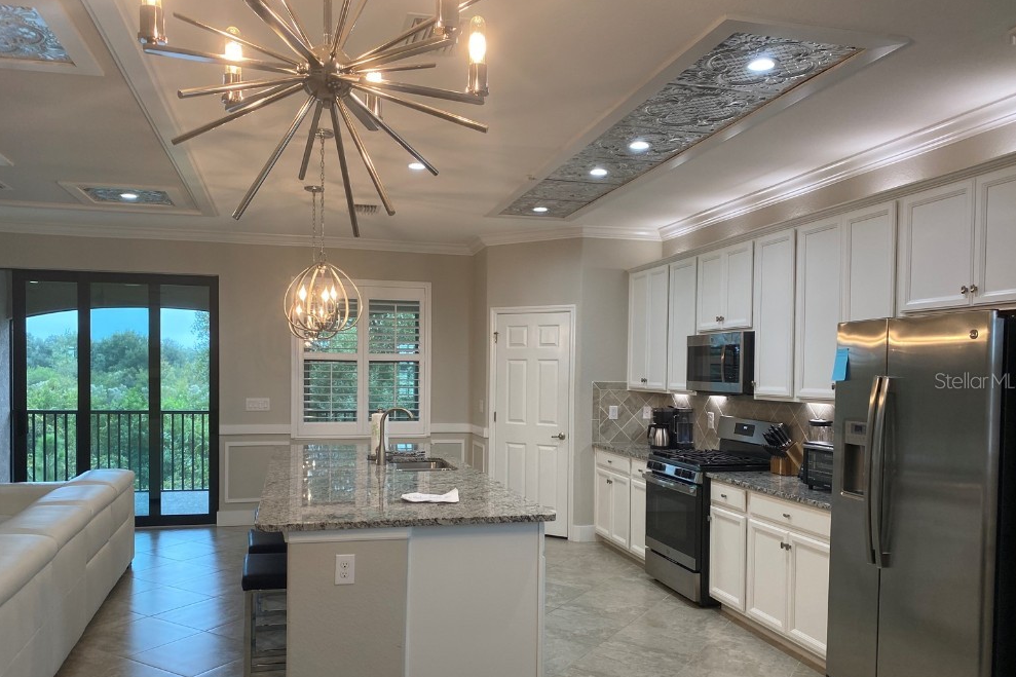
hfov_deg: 65.5
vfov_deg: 46.3
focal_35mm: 28
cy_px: 380
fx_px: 790
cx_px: 505
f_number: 1.8
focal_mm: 4.25
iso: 80
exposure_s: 1/60
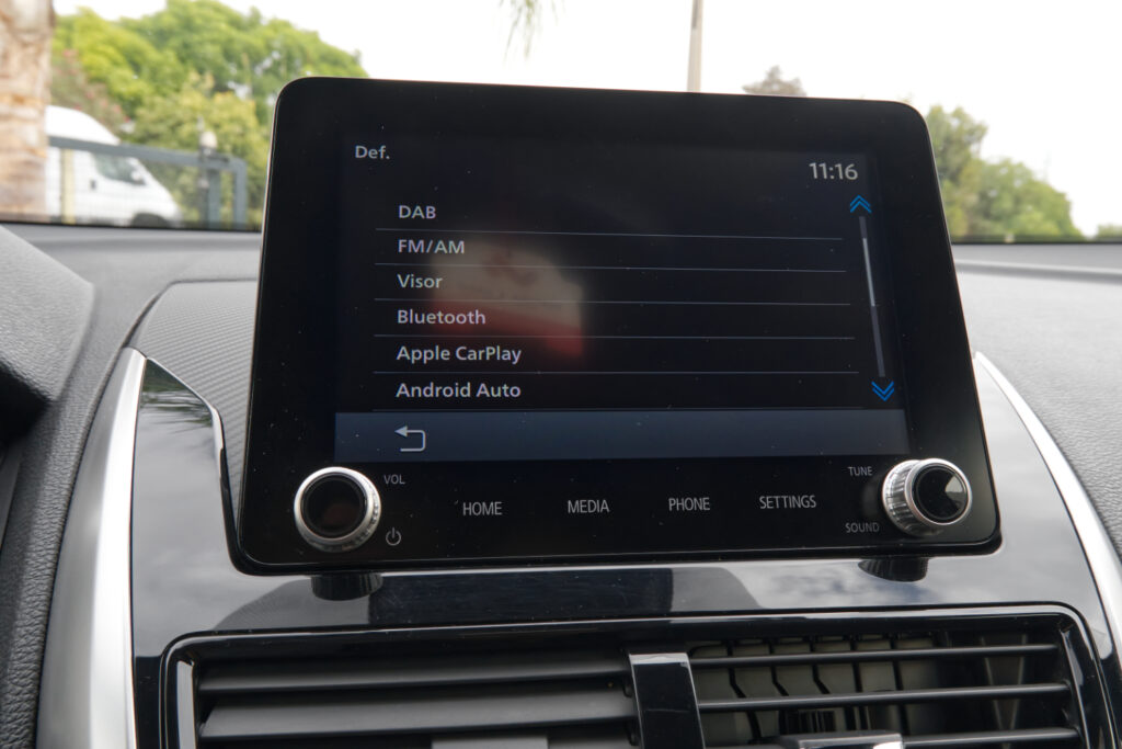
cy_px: 374
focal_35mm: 29
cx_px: 561
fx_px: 904
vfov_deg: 45.0
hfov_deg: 63.7
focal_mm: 19.2
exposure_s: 1/180
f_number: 9
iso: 2000
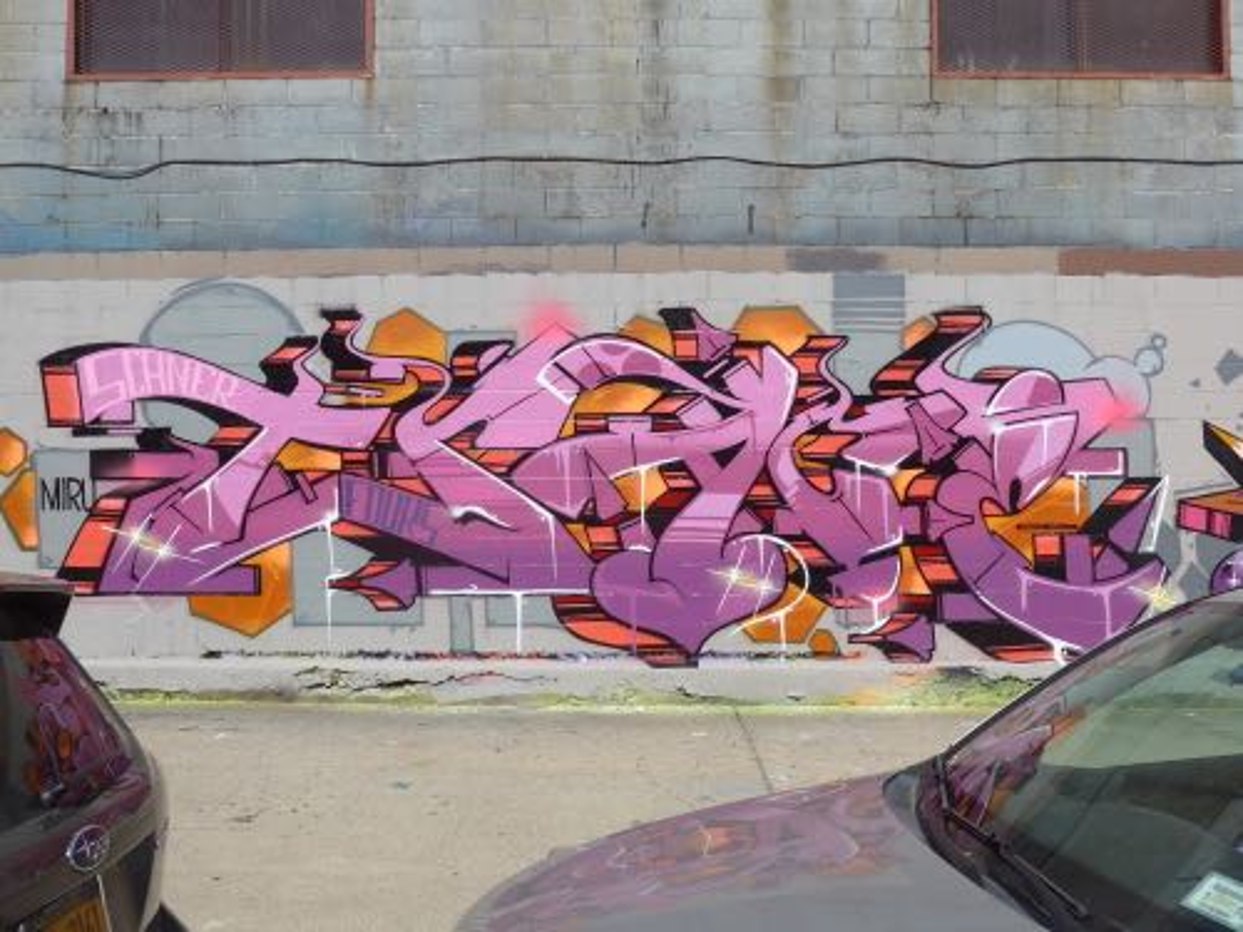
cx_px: 622
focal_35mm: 29
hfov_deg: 61.7
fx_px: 1041
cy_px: 466
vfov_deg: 48.2
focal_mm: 6
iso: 80
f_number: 3.2
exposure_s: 1/1600
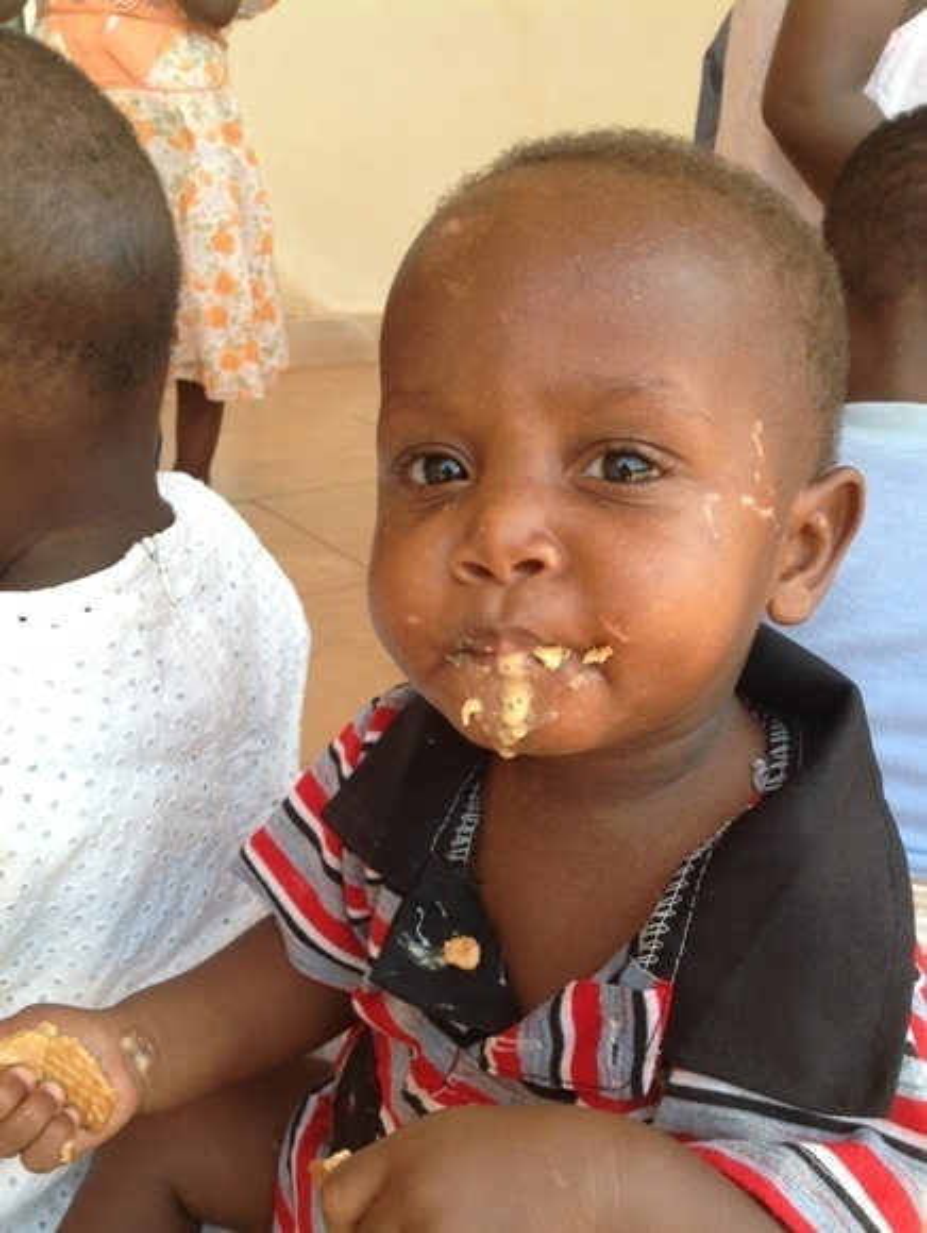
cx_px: 464
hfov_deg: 40.8
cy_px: 616
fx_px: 1248
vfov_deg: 52.6
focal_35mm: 35
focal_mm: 4.28
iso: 50
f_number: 2.4
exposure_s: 1/166
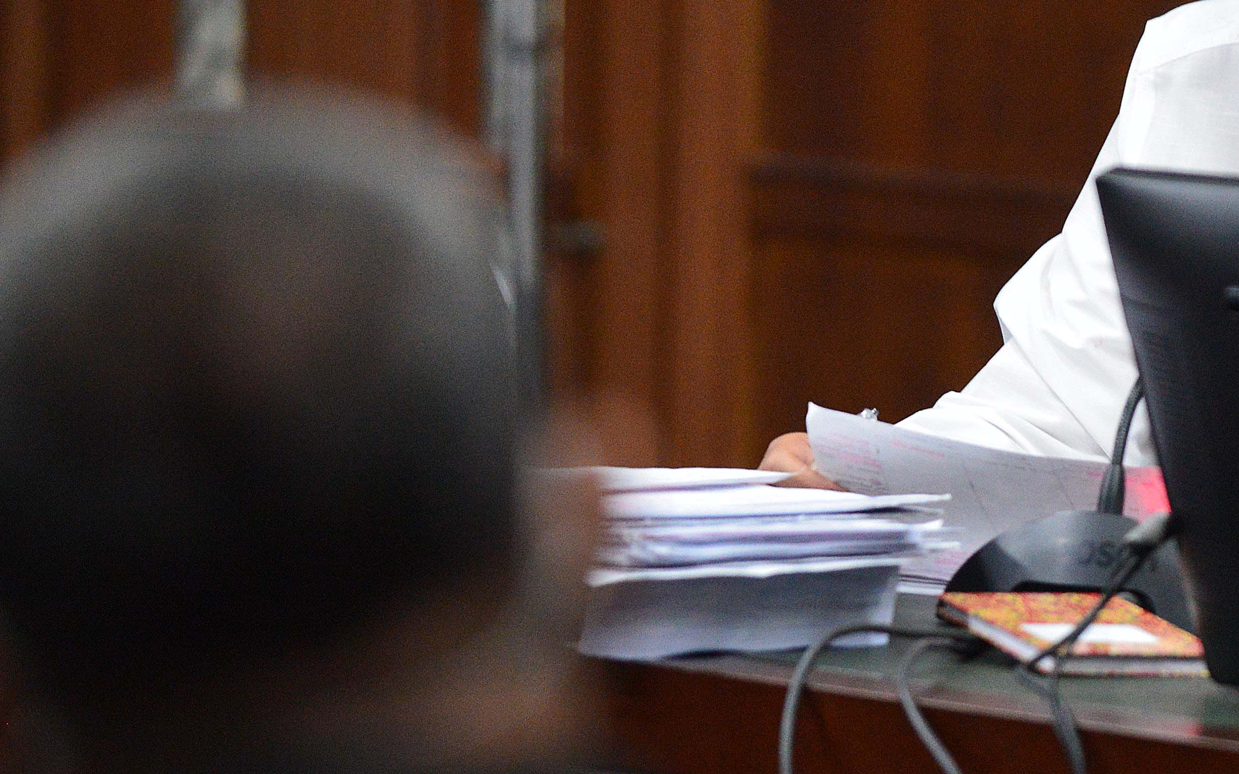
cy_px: 368
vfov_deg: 3.4
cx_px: 1295
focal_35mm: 388
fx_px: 13101
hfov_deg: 5.4
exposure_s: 1/100
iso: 4000
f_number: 2.8
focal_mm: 155
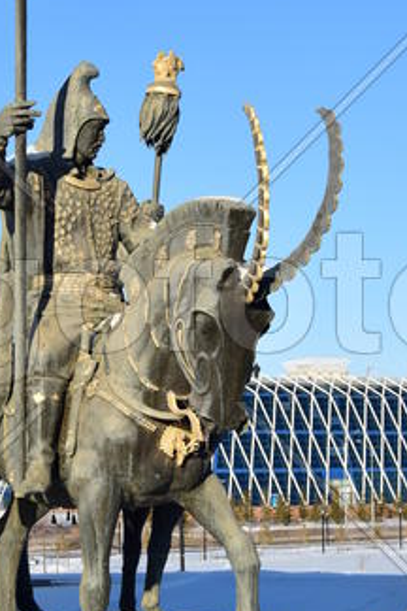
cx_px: 142
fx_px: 1458
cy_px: 306
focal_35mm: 86
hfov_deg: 15.9
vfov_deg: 23.6
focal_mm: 32
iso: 100
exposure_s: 1/200
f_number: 8
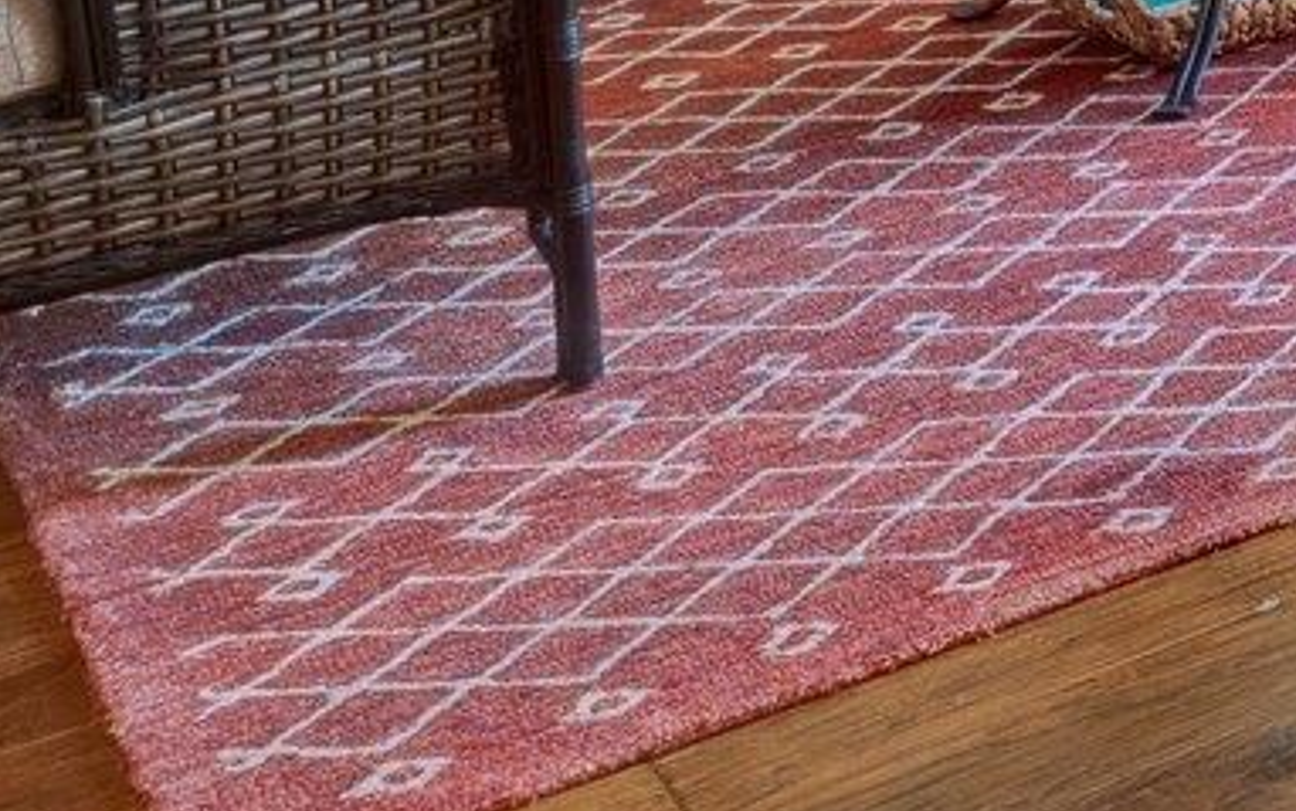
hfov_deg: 13.7
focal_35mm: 85
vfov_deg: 12.4
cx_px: 3362
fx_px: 2994
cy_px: -1086
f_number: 8
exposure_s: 1/20
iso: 400
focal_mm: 15.5
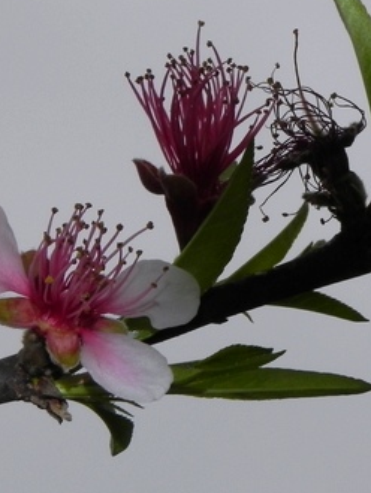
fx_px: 3539
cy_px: 202
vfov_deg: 8.0
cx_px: 370
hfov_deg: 6.0
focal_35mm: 248
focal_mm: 20.8
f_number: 8
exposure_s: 1/287
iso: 160
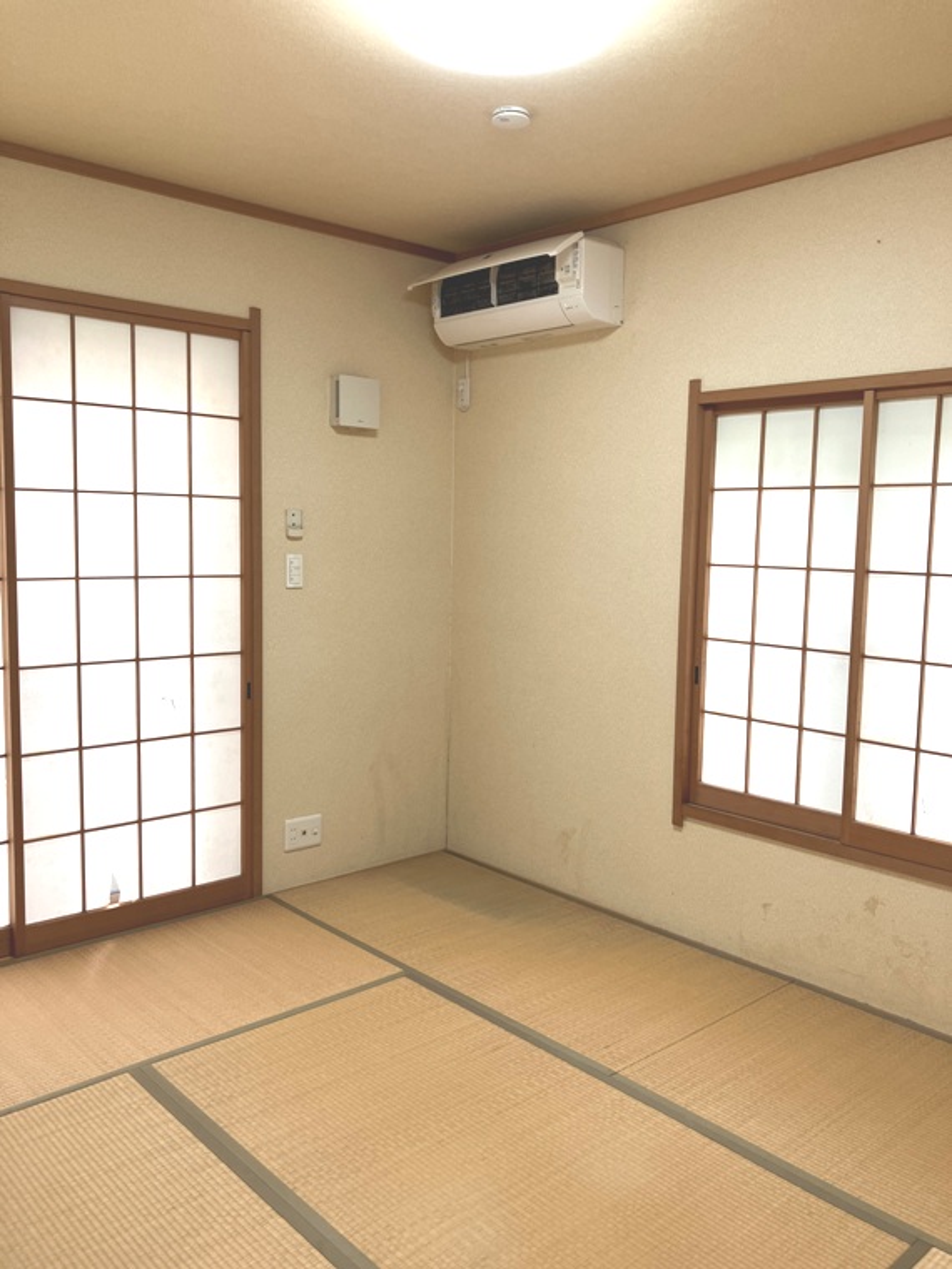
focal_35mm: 28
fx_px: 1027
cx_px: 476
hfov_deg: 49.7
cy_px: 634
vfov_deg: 63.4
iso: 40
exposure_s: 1/50
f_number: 1.8
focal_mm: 3.99
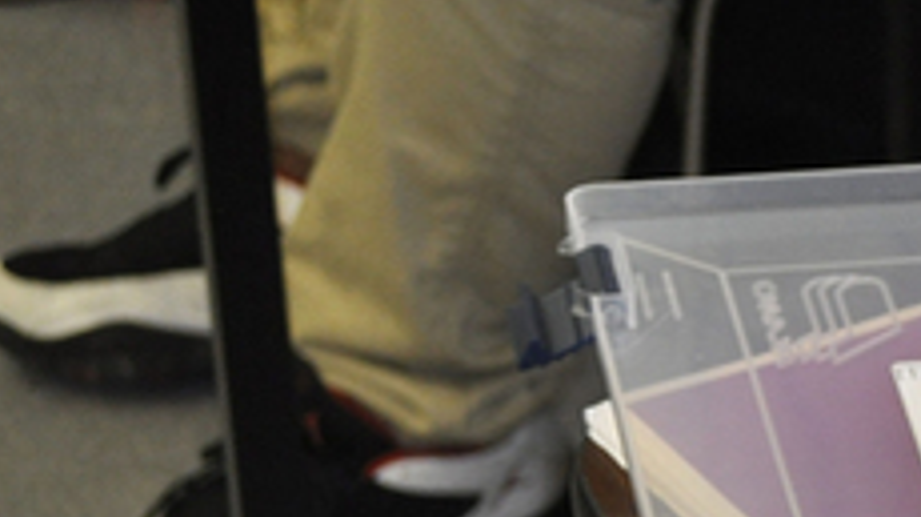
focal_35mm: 178
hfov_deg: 11.2
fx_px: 4345
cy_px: 289
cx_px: 1726
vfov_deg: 6.8
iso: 800
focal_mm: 29
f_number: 4.5
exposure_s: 1/60
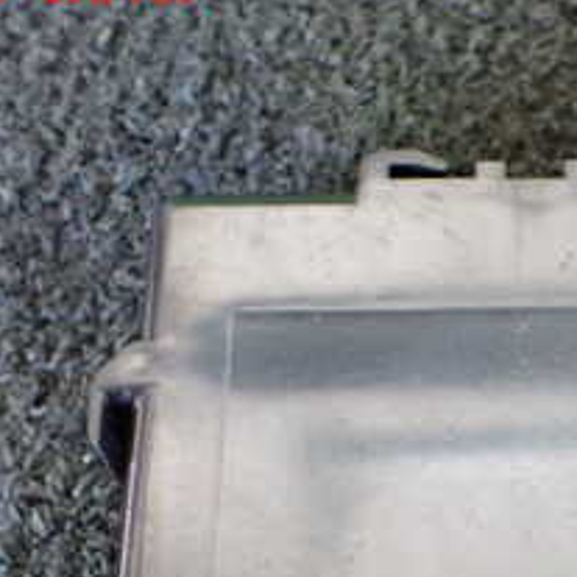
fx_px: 1452
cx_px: 521
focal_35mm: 77
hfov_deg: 21.9
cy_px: 577
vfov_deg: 21.7
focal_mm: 5.4
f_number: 2.3
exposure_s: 1/60
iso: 800
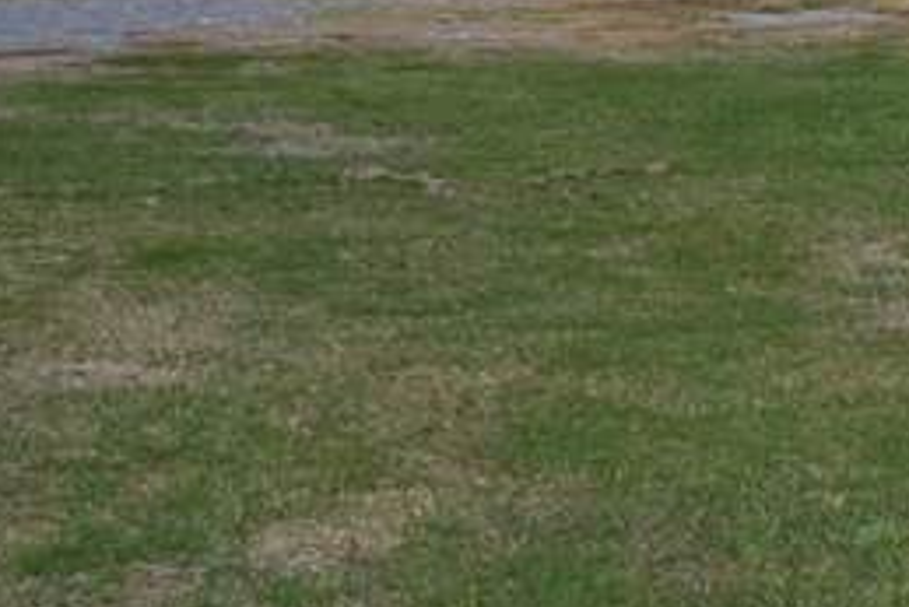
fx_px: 3739
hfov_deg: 11.4
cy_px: -9
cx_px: 2225
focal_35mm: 148
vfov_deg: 9.2
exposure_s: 1/125
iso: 320
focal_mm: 20
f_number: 4
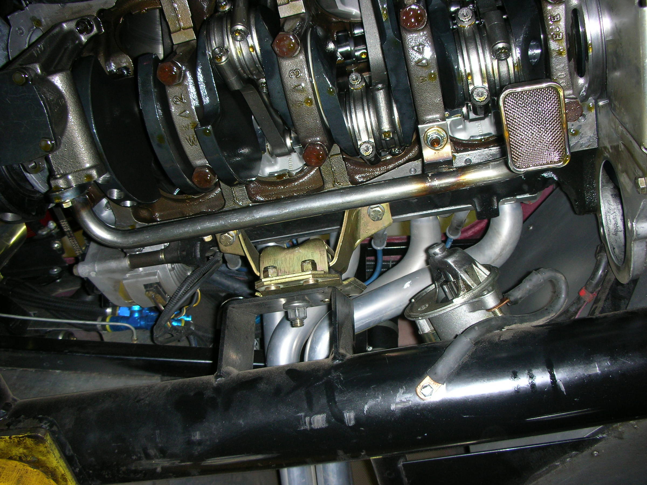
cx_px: 324
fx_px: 654
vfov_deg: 40.7
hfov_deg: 52.6
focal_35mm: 35
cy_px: 242
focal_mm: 5.8
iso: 50
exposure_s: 1/60.1
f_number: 3
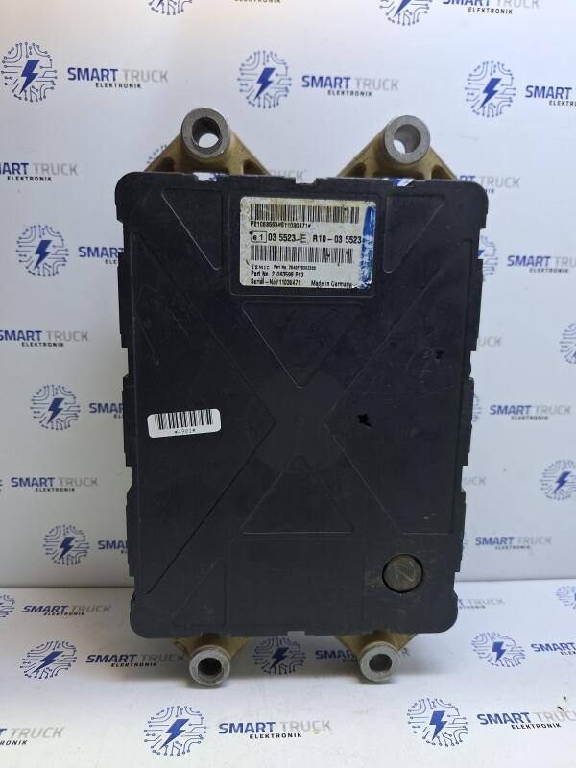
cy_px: 384
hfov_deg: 58.9
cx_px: 288
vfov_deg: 73.9
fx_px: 510
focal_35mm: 23
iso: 80
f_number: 1.8
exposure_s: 1/50
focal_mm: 5.54
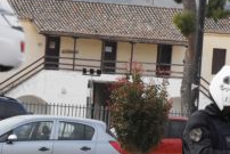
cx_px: 91
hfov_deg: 5.8
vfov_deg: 3.8
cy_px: 214
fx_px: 2280
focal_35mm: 357
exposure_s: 1/3195
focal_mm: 75
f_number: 14
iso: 2000
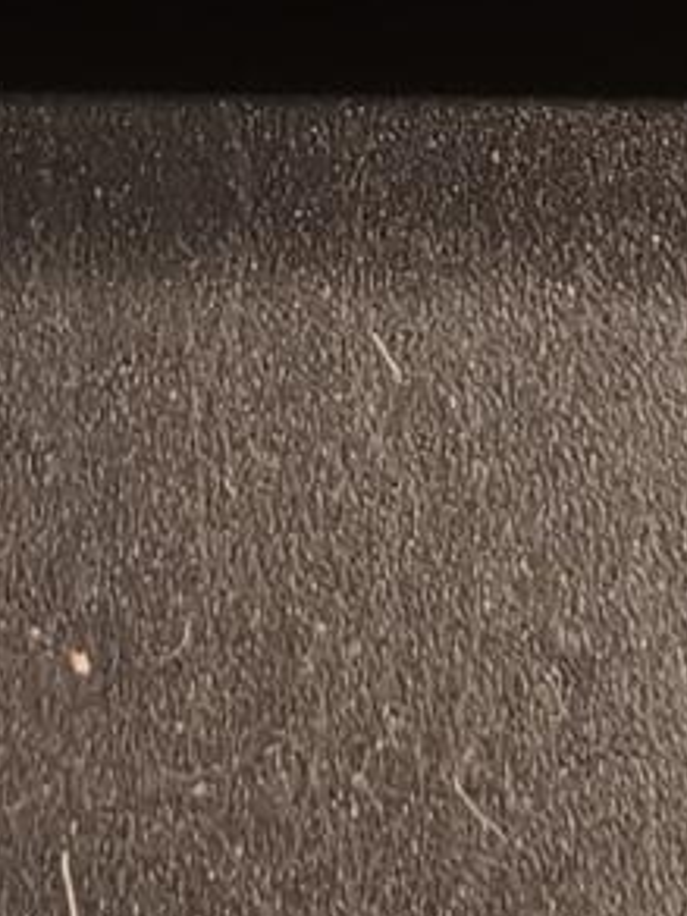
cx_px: 91
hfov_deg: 10.4
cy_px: -960
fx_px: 3758
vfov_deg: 12.2
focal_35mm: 142
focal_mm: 2.32
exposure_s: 1/100
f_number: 2
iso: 160
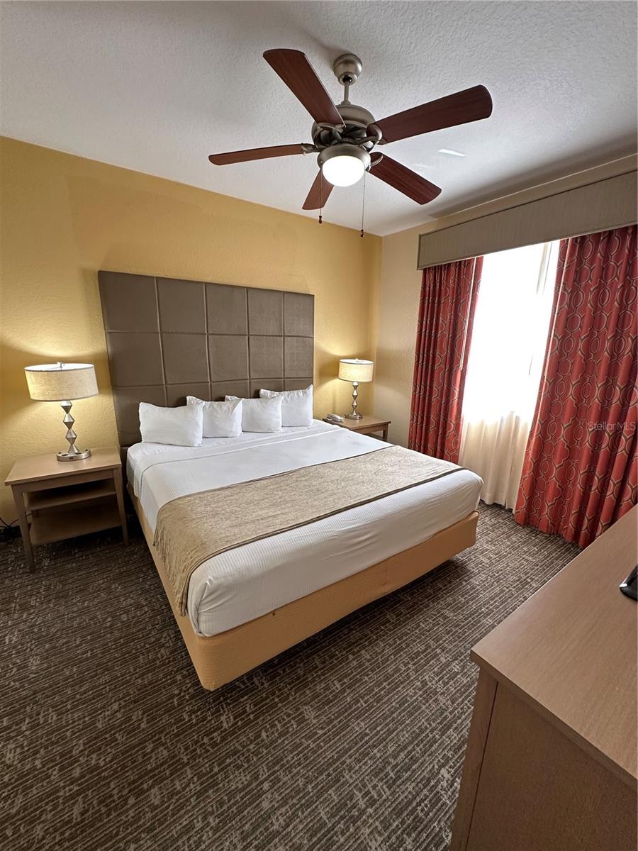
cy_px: 426
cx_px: 319
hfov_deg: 85.7
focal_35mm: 14
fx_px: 344
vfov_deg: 102.1
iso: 200
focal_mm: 2.22
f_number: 2.2
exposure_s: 1/60
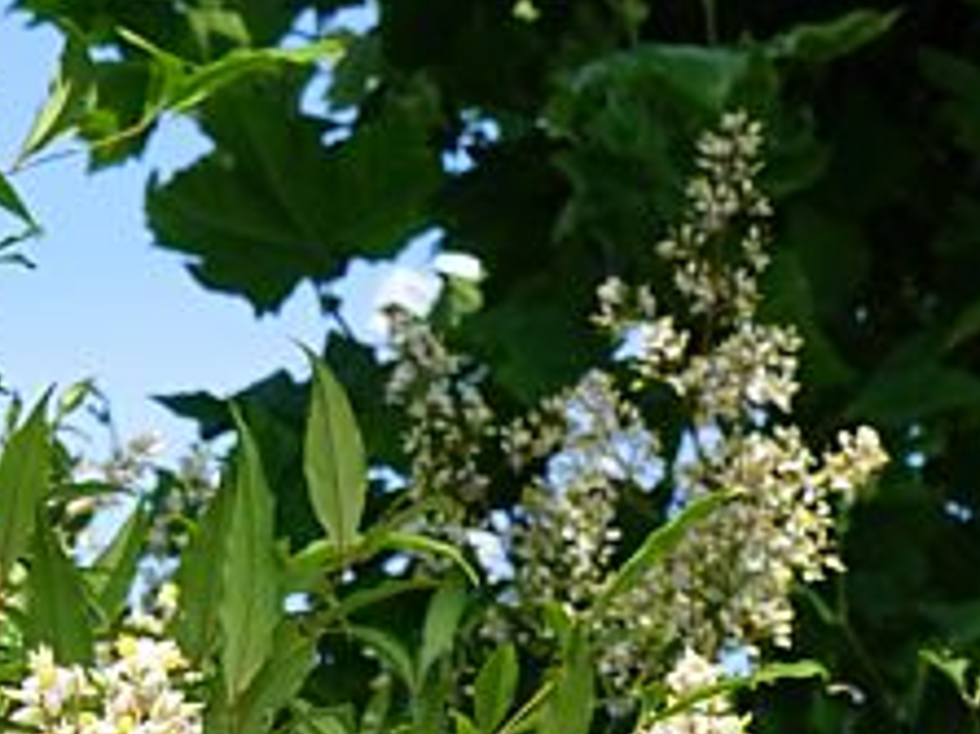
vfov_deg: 9.0
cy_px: 1547
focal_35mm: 154
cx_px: -145
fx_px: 4357
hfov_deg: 12.6
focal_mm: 28
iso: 100
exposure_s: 1/100
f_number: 9
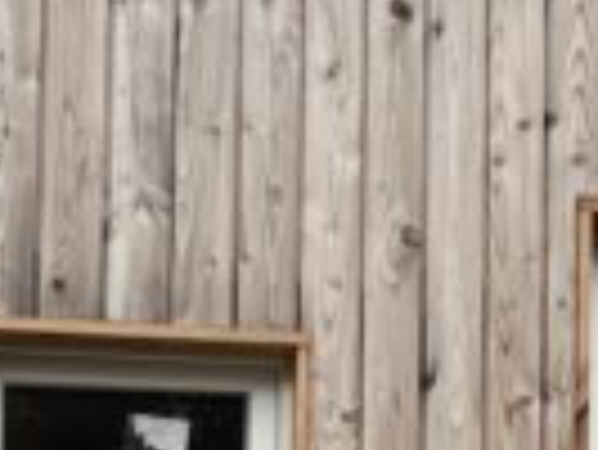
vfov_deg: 9.5
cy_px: 446
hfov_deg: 12.4
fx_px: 2697
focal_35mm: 156
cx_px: 688
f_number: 1.5
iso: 50
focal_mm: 5.7
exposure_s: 1/1531
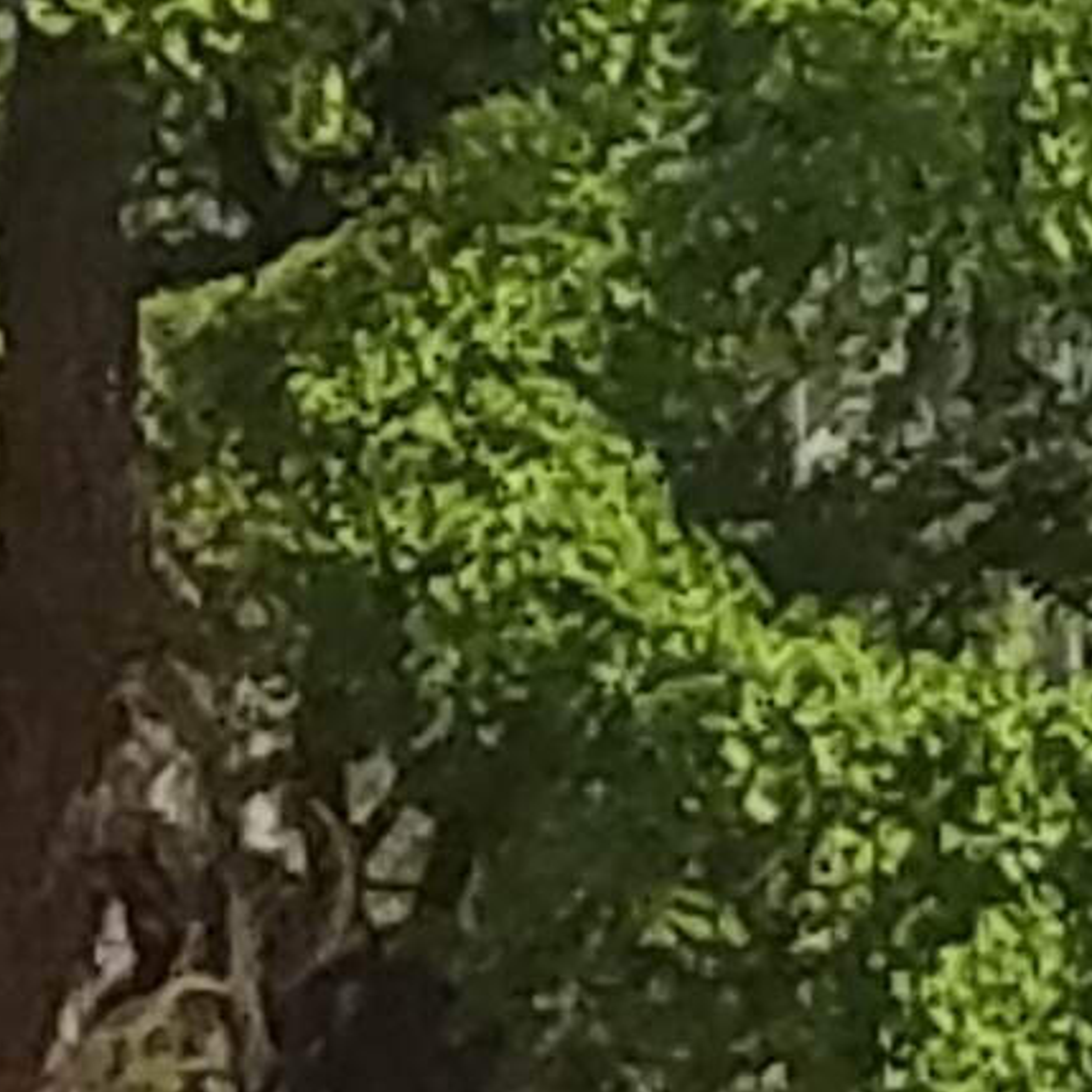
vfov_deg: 7.9
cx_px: -1588
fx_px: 7709
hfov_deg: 7.5
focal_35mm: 216
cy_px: 1810
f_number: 1.7
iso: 50
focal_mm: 4.2
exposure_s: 1/2288
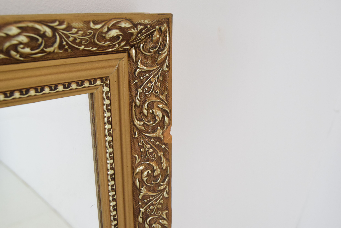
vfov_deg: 36.9
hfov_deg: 53.1
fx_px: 341
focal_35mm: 36
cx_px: 170
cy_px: 114
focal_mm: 24
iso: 1600
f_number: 6.3
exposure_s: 1/160
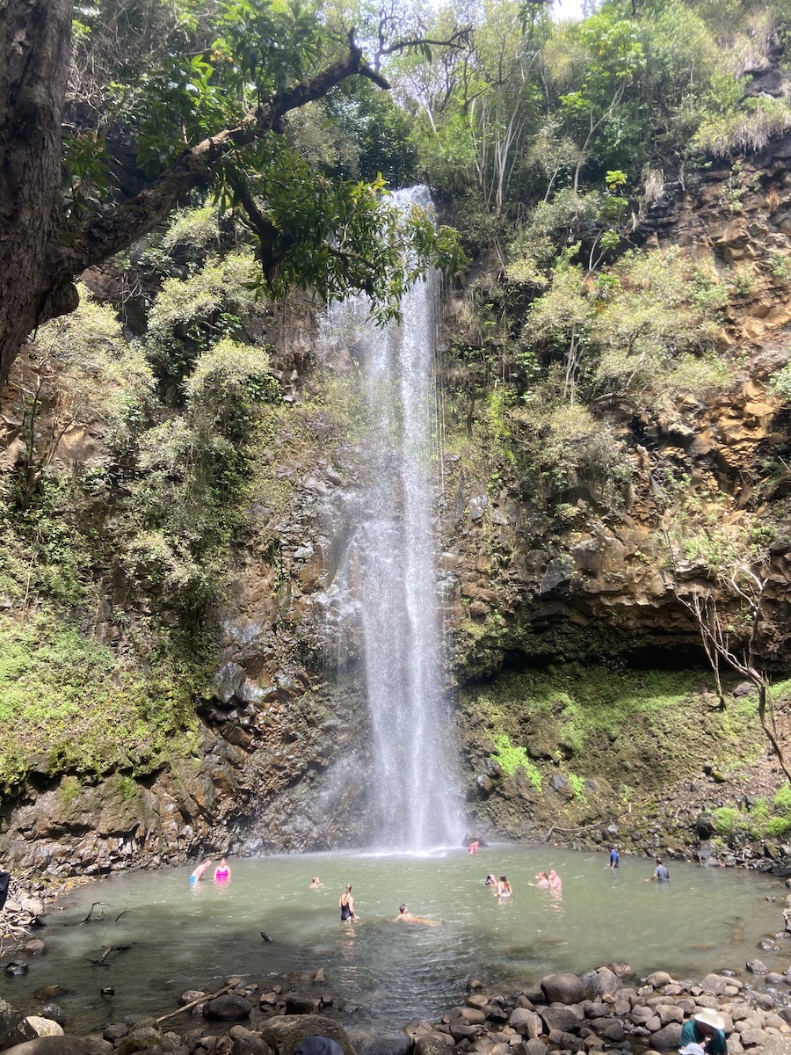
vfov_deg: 67.3
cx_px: 396
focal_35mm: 26
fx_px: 792
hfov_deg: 53.1
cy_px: 528
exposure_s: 1/369
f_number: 1.8
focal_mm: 4.25
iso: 32
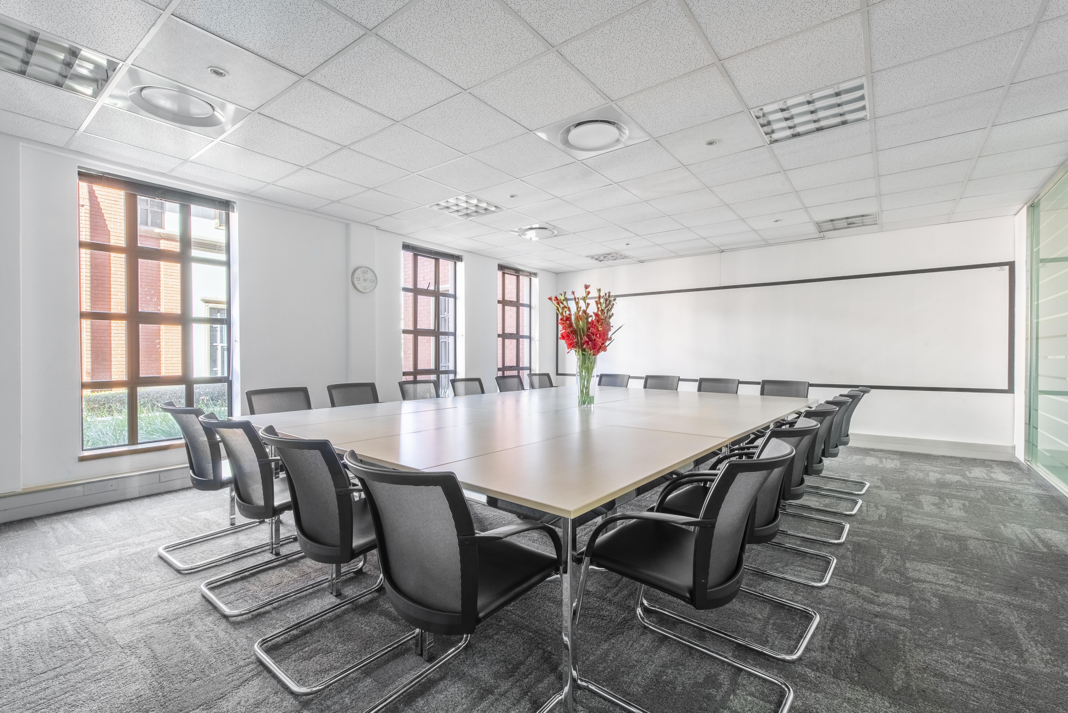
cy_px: 356
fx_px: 475
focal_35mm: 16
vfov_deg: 73.8
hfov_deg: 96.7
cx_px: 534
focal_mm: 16
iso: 500
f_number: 16
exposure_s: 1/250
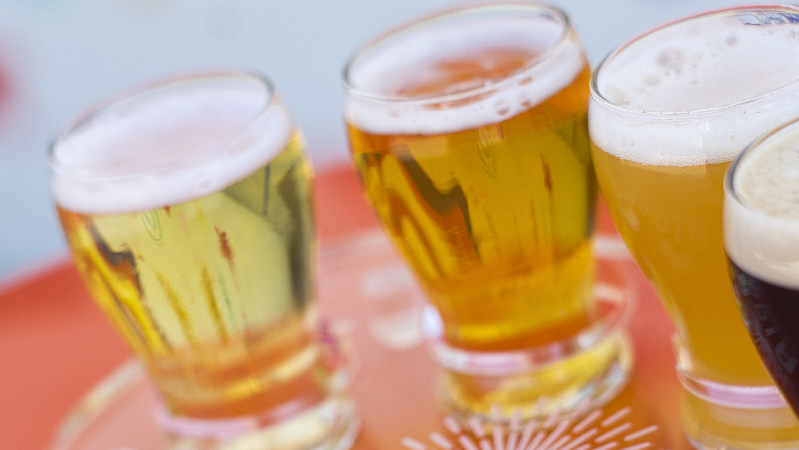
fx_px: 2013
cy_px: 409
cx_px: 371
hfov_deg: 22.4
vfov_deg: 12.6
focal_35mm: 95
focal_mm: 50
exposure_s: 1/400
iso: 80
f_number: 2.8
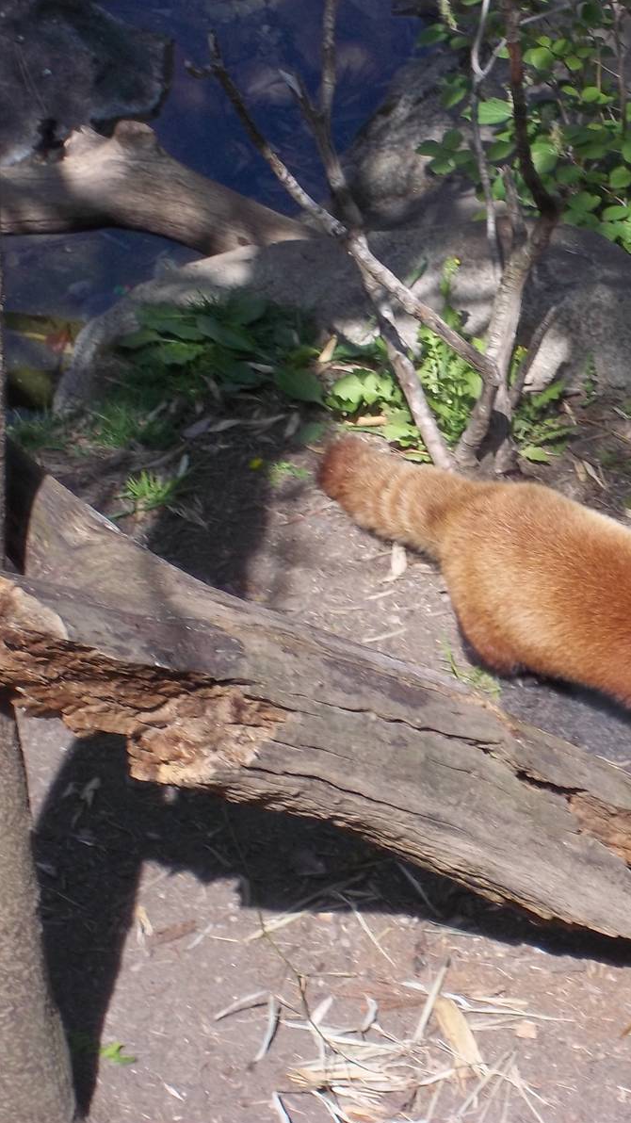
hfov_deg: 7.6
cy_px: 563
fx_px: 4702
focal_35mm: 158
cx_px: 677
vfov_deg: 13.6
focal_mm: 19.5
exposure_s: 1/250
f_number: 5.6
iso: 80
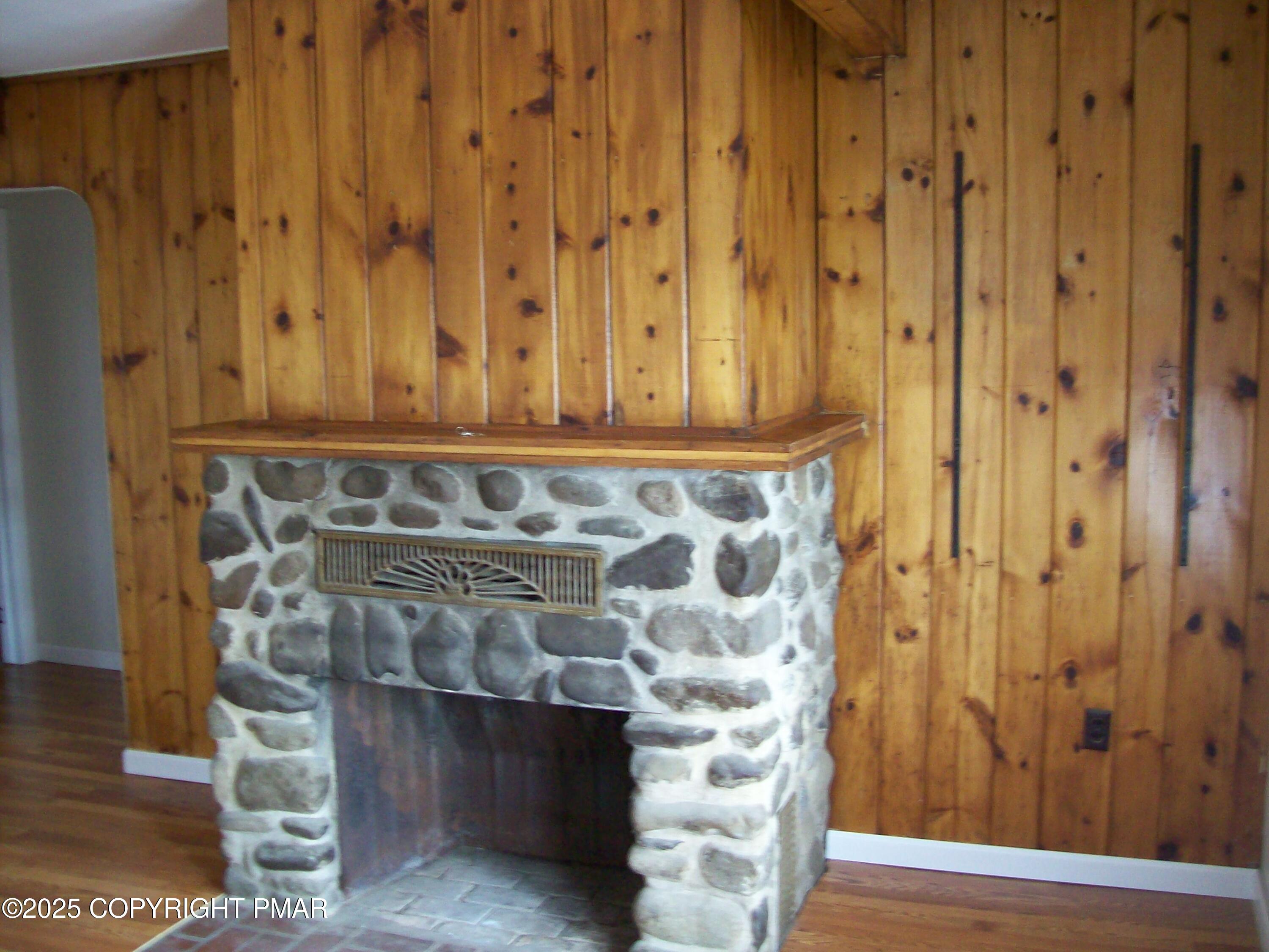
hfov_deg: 51.4
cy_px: 476
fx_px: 1320
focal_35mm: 36
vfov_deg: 39.7
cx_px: 634
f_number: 2.7
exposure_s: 1/11.5
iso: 160
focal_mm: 6
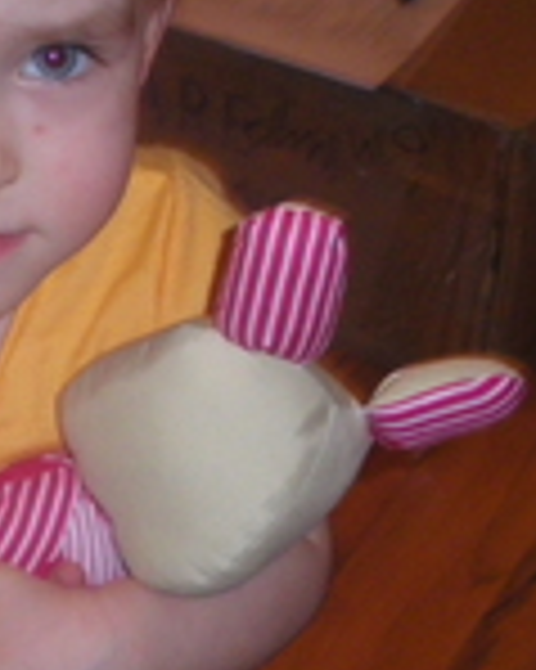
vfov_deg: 18.1
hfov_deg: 14.3
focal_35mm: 106
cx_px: 36
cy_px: 279
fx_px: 2104
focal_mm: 6.3
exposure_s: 1/50
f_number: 3.5
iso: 400
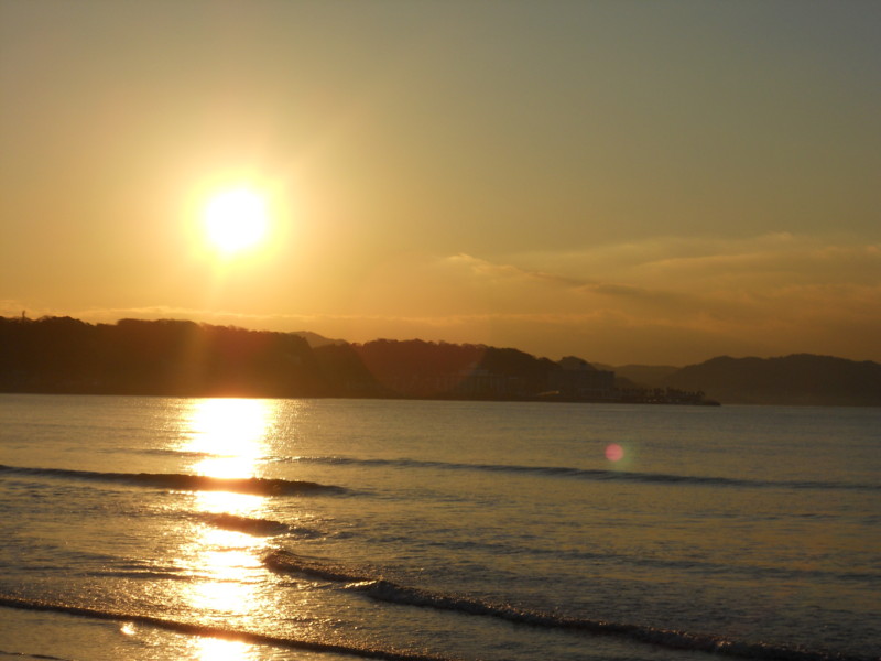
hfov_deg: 25.3
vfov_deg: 19.1
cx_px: 440
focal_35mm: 77
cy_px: 330
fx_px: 1960
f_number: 5.9
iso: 80
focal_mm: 13.9
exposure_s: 1/1250
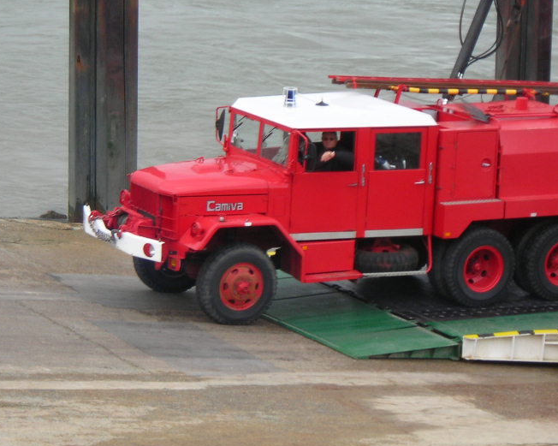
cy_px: 155
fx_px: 2608
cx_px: 261
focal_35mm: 158
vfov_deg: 9.8
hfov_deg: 12.2
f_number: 4.9
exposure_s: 1/106
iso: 50
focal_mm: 17
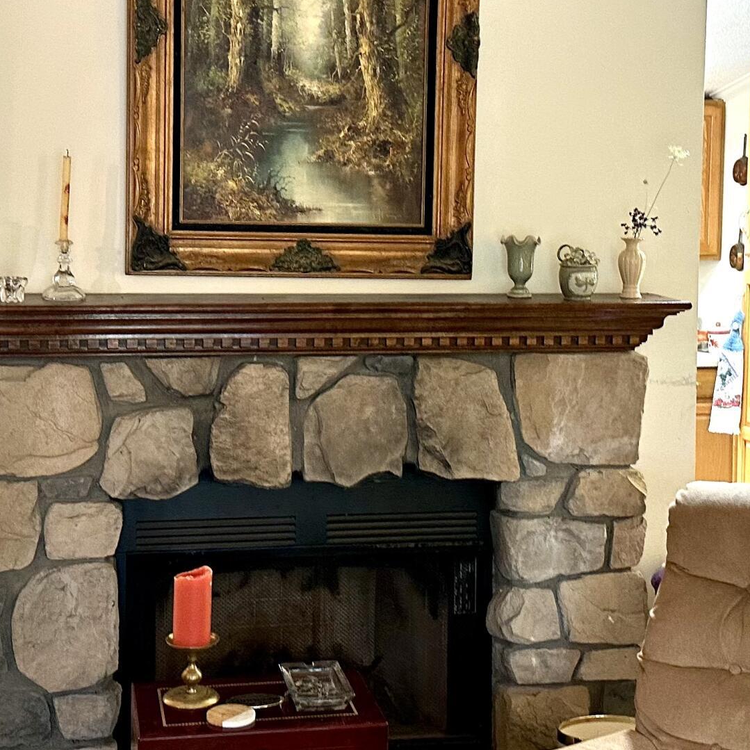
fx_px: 1446
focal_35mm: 59
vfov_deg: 29.1
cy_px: 342
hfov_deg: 29.0
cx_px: 320
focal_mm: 6.86
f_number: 1.78
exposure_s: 1/60
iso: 200
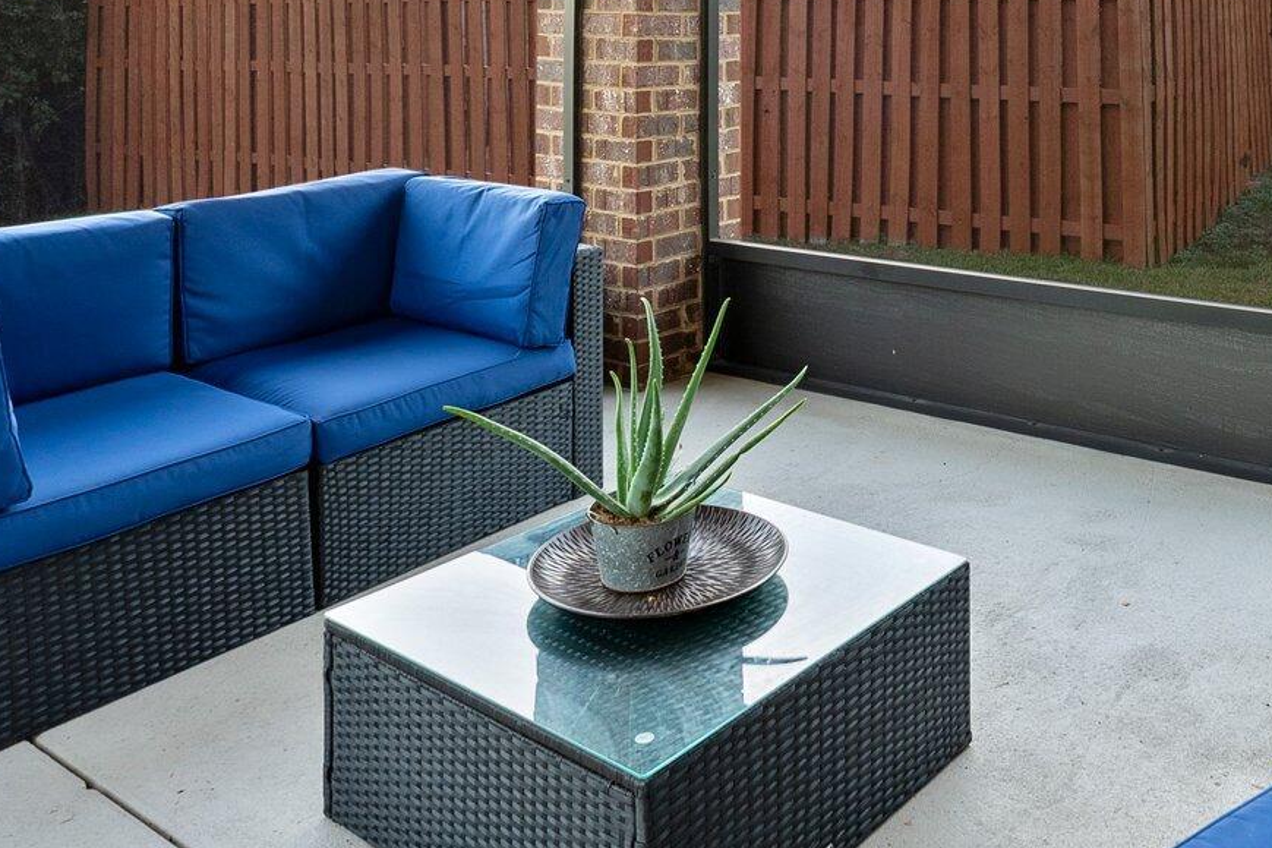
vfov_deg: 36.4
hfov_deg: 54.8
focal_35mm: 33
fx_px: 1166
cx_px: 940
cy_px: 21
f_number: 8
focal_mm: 14
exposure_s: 1/6
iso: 800
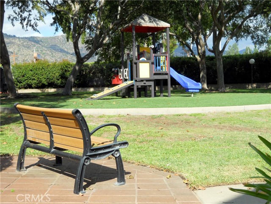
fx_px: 360
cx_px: 136
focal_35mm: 46
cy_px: 102
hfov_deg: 41.2
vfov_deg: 31.5
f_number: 3.4
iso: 80
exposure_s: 1/500
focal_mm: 8.3
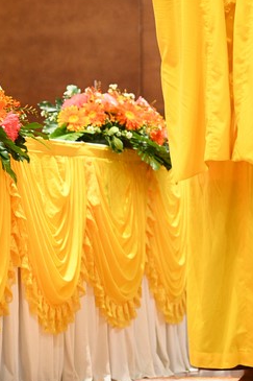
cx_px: 221
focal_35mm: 187
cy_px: 92
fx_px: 1973
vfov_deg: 11.0
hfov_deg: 7.3
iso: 6400
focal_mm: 105
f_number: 4
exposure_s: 1/160
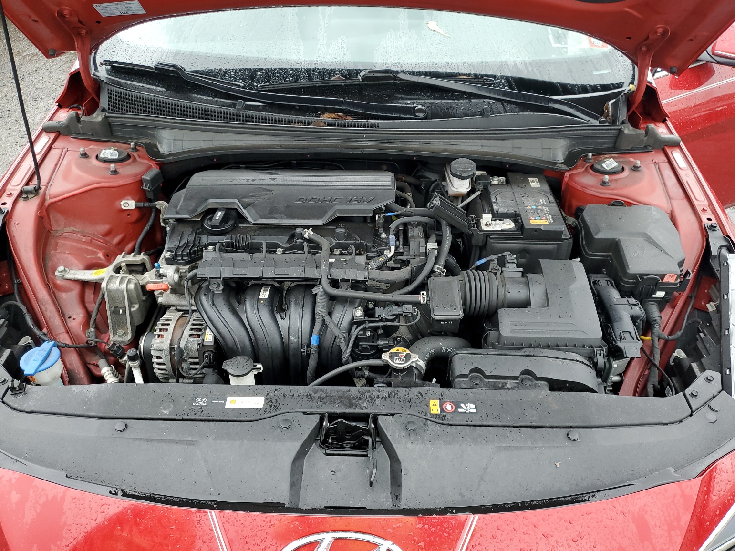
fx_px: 573
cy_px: 265
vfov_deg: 51.3
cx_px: 373
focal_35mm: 27
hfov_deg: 65.3
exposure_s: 1/60.2
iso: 60
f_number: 1.5
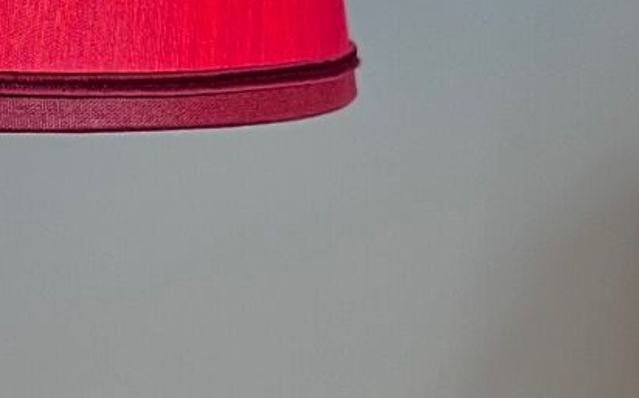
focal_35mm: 135
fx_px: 2350
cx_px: -288
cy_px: 175
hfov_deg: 14.5
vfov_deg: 9.7
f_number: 1.6
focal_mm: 5.1
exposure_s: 1/50
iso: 125
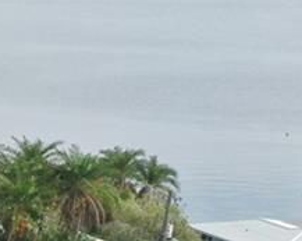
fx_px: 1732
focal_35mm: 194
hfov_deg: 8.2
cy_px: 428
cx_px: -654
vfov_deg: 7.7
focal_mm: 10.26
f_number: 4.5
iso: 100
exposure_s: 1/120
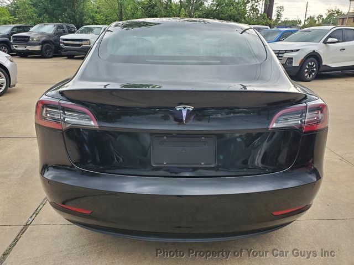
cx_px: 177
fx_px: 266
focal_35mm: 26
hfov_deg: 67.3
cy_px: 132
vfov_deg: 53.1
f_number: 2.4
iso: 160
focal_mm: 4.3
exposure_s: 1/85
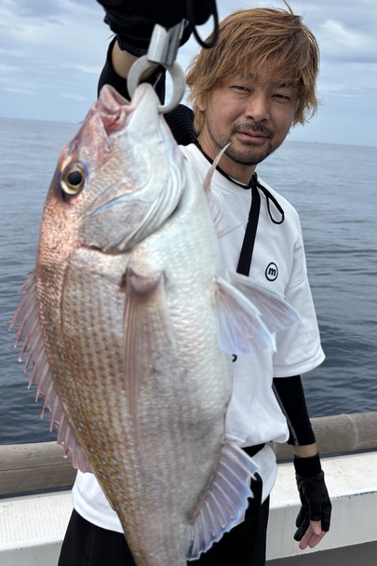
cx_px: 197
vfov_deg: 50.5
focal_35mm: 38
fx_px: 597
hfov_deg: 35.0
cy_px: 238
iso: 50
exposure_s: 1/3937
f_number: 1.6
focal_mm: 5.96
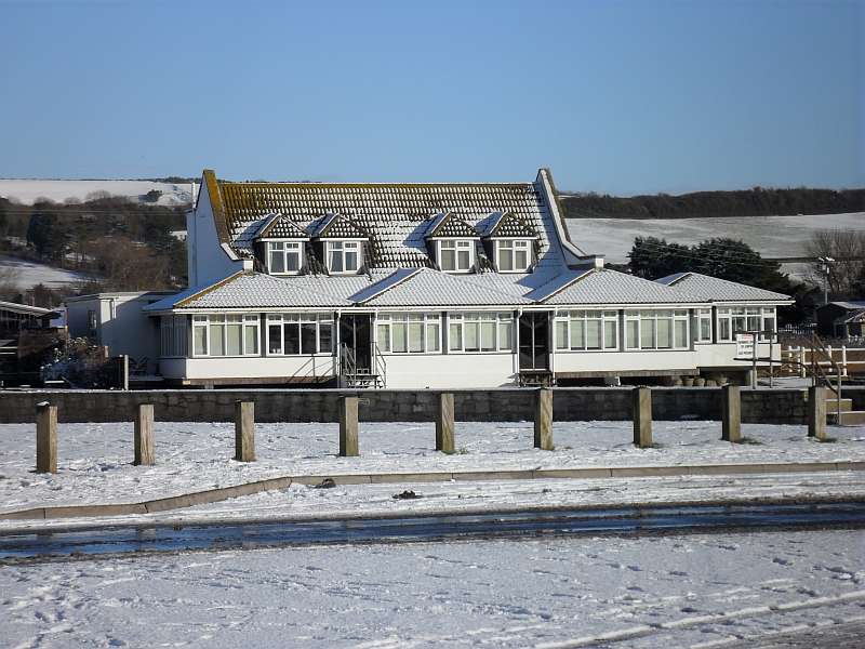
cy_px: 324
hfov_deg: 14.6
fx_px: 3373
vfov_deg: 11.0
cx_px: 432
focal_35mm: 135
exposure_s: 1/750
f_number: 5.9
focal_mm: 24.5
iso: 100
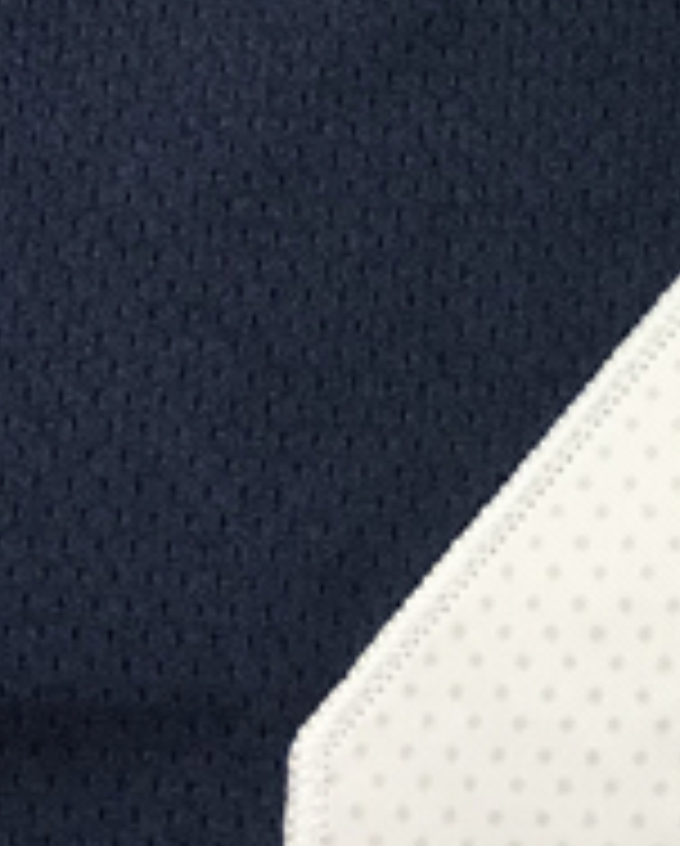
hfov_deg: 13.0
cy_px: -166
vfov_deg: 15.9
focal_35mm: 116
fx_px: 2911
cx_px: 815
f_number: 1.8
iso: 32
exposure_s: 1/100
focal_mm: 3.99
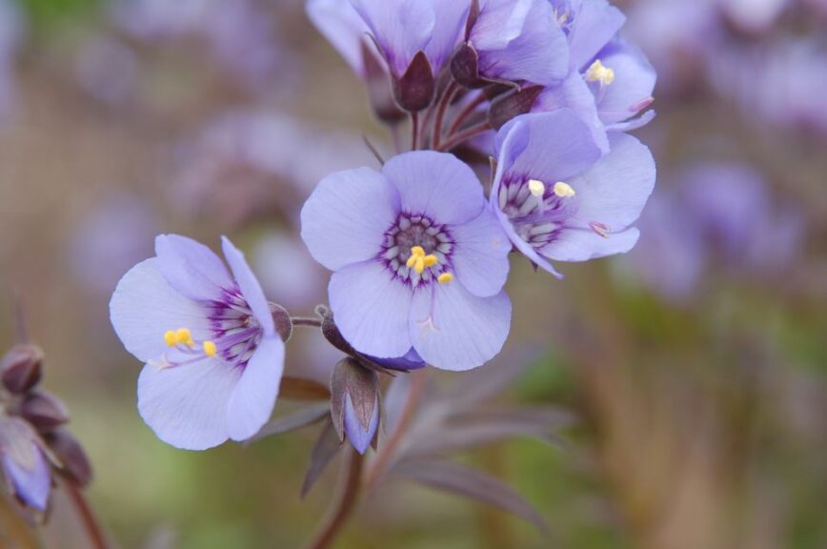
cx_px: 414
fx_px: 3613
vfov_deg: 8.7
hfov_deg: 13.1
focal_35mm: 158
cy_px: 274
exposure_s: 1/200
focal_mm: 105
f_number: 8
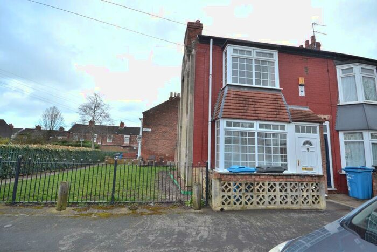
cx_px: 188
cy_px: 126
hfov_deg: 100.4
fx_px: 157
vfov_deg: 77.4
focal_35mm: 15
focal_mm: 10
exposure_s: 1/125
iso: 125
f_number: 5.6
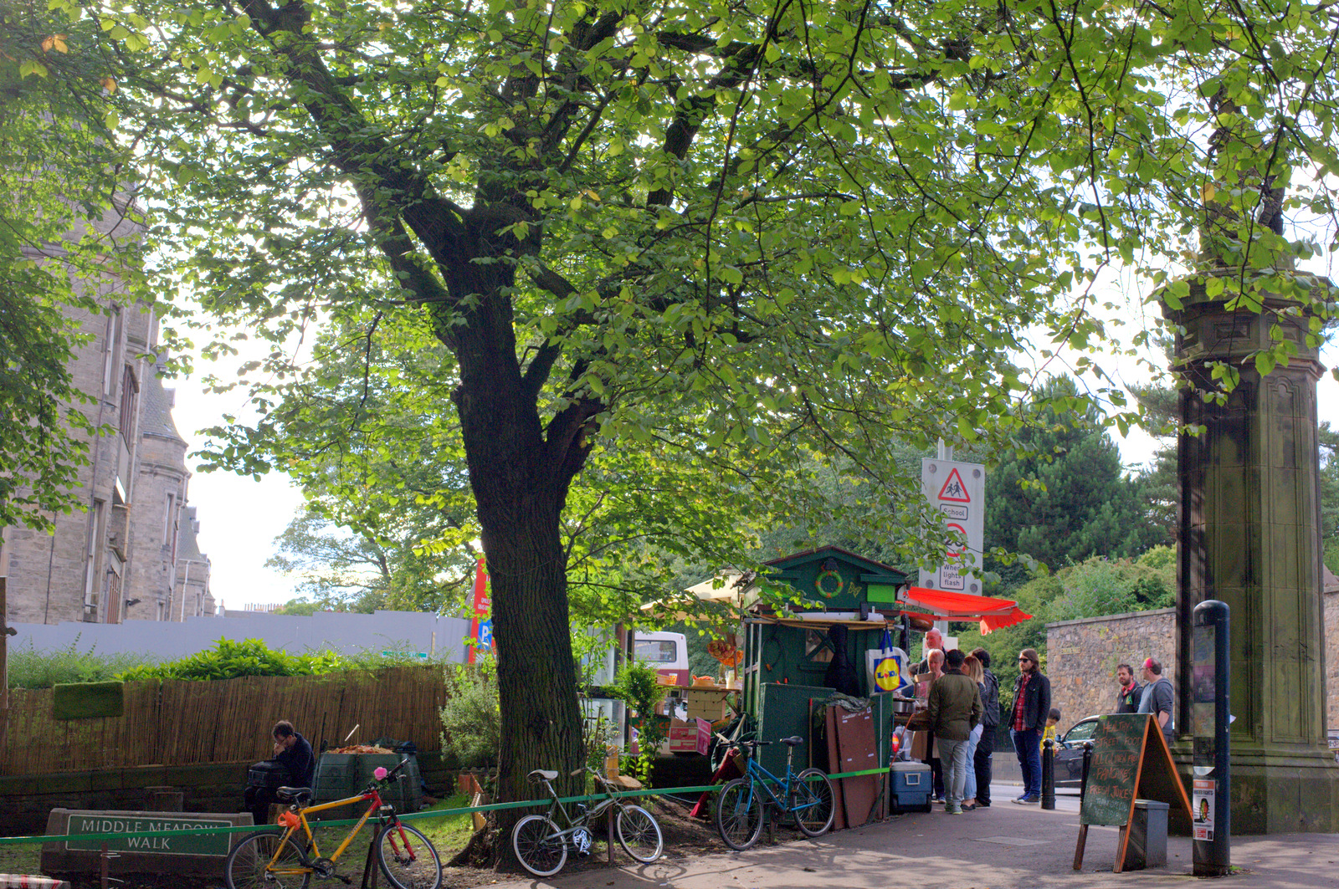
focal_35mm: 50
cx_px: 670
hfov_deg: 39.6
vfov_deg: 26.9
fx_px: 1858
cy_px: 444
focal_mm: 50
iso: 800
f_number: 10
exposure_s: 1/400
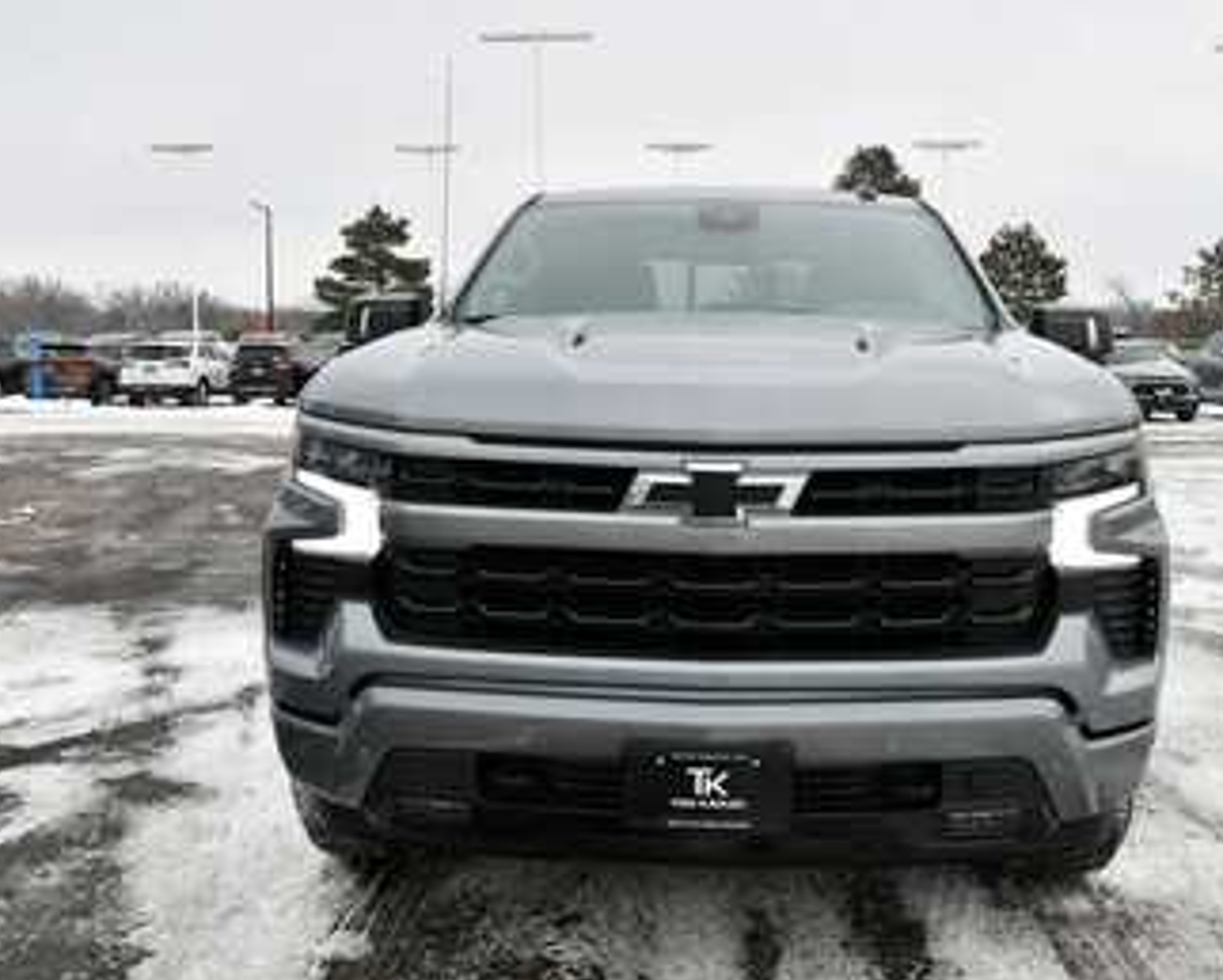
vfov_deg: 42.3
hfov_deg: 51.2
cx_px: 729
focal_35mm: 35
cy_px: 499
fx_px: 1268
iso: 140
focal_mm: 20
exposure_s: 1/250
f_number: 8
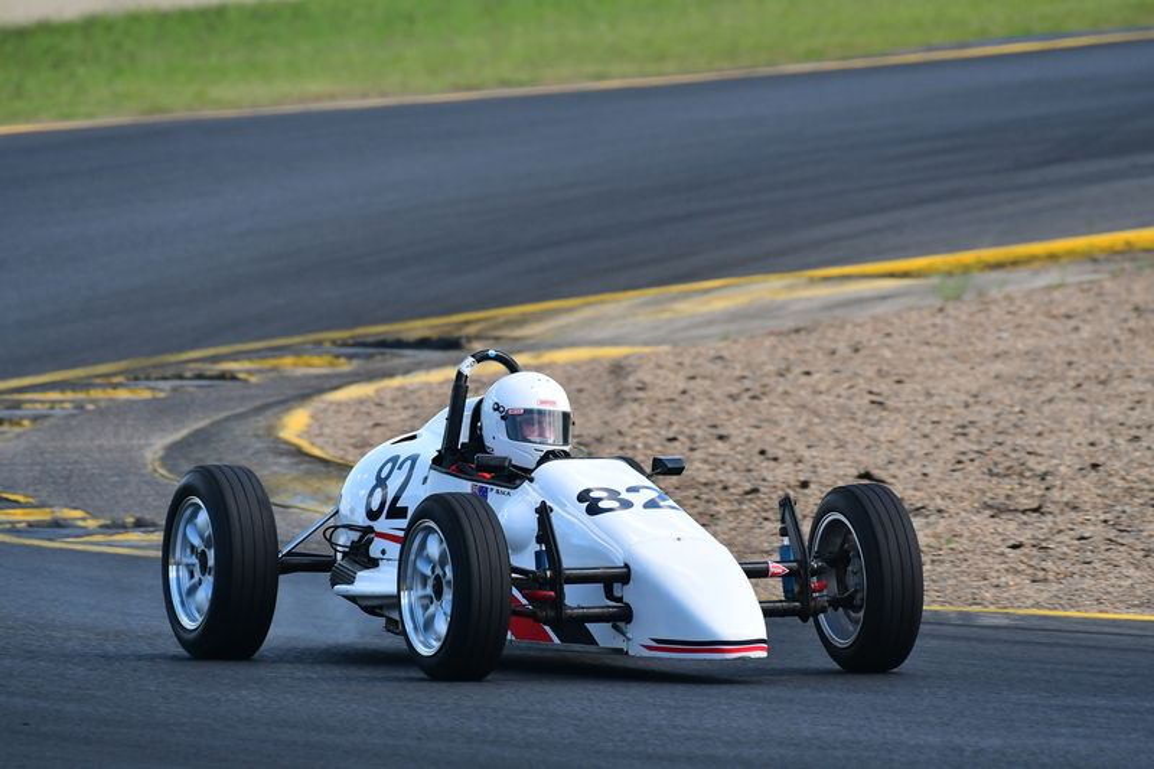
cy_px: 384
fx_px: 24035
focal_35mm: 750
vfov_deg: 1.8
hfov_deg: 2.8
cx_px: 577
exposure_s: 1/640
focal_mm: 500
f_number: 7.1
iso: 500
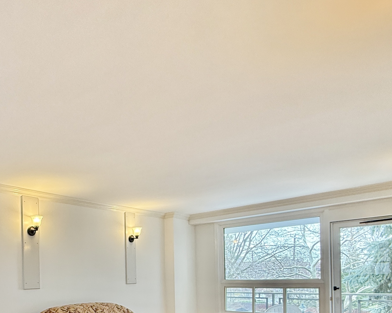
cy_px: 280
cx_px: 31
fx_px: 313
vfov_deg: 47.9
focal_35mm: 27
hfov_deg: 54.7
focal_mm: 2.22
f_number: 2.2
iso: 200
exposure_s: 1/120
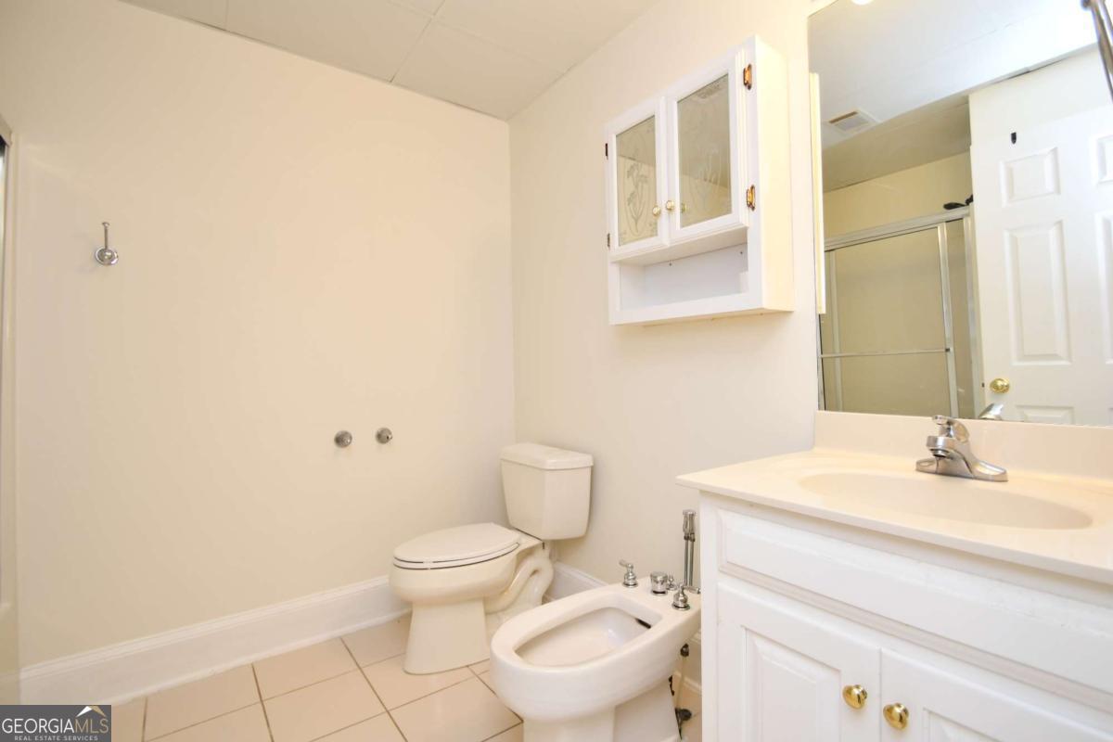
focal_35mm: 15
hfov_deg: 100.4
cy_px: 371
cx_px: 556
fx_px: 464
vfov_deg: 77.3
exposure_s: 1/60
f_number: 4
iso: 320
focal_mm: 10
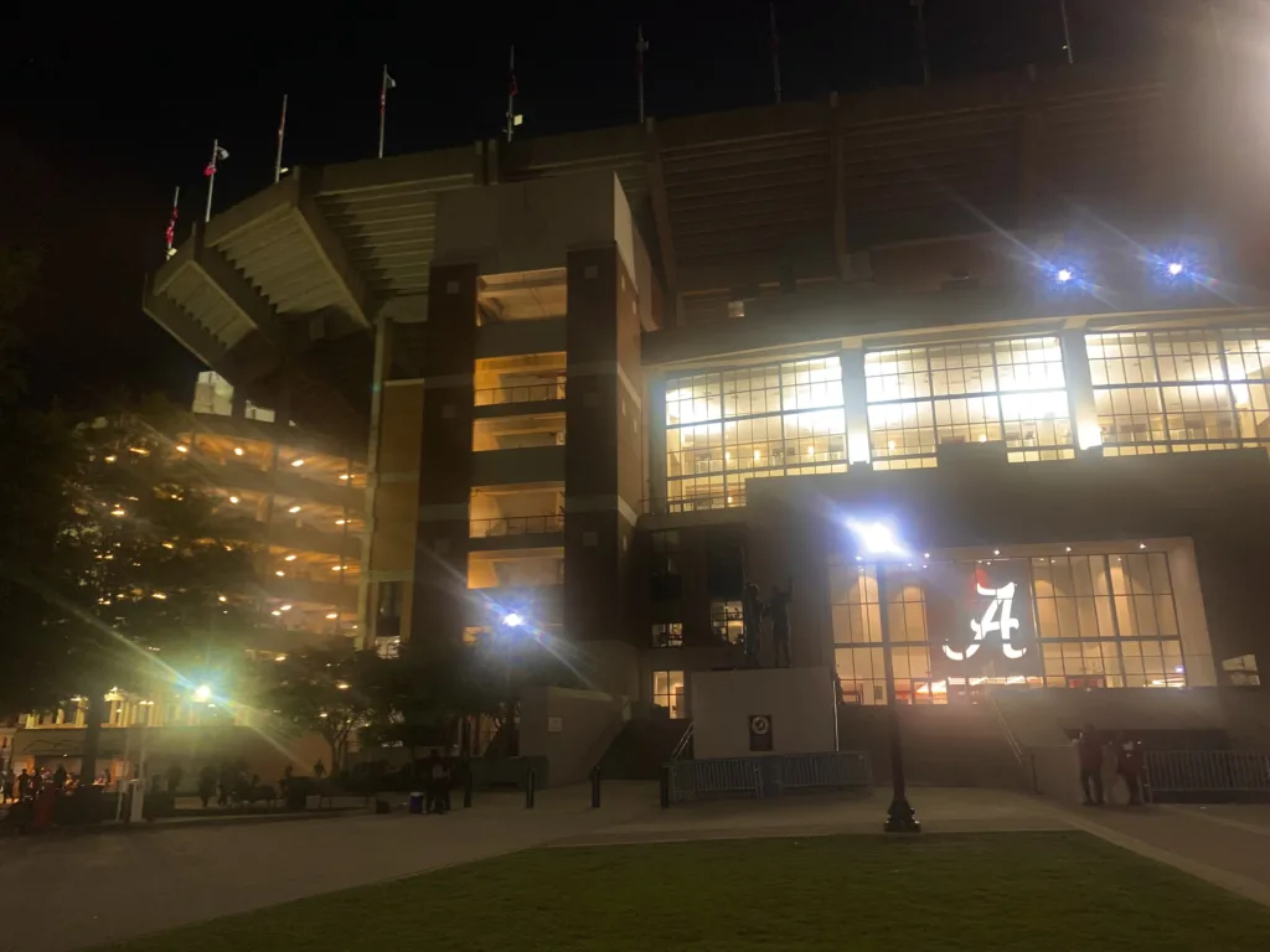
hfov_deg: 67.3
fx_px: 954
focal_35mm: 26
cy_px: 476
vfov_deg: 53.1
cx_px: 635
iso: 400
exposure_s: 1/30
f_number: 1.8
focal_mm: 4.25
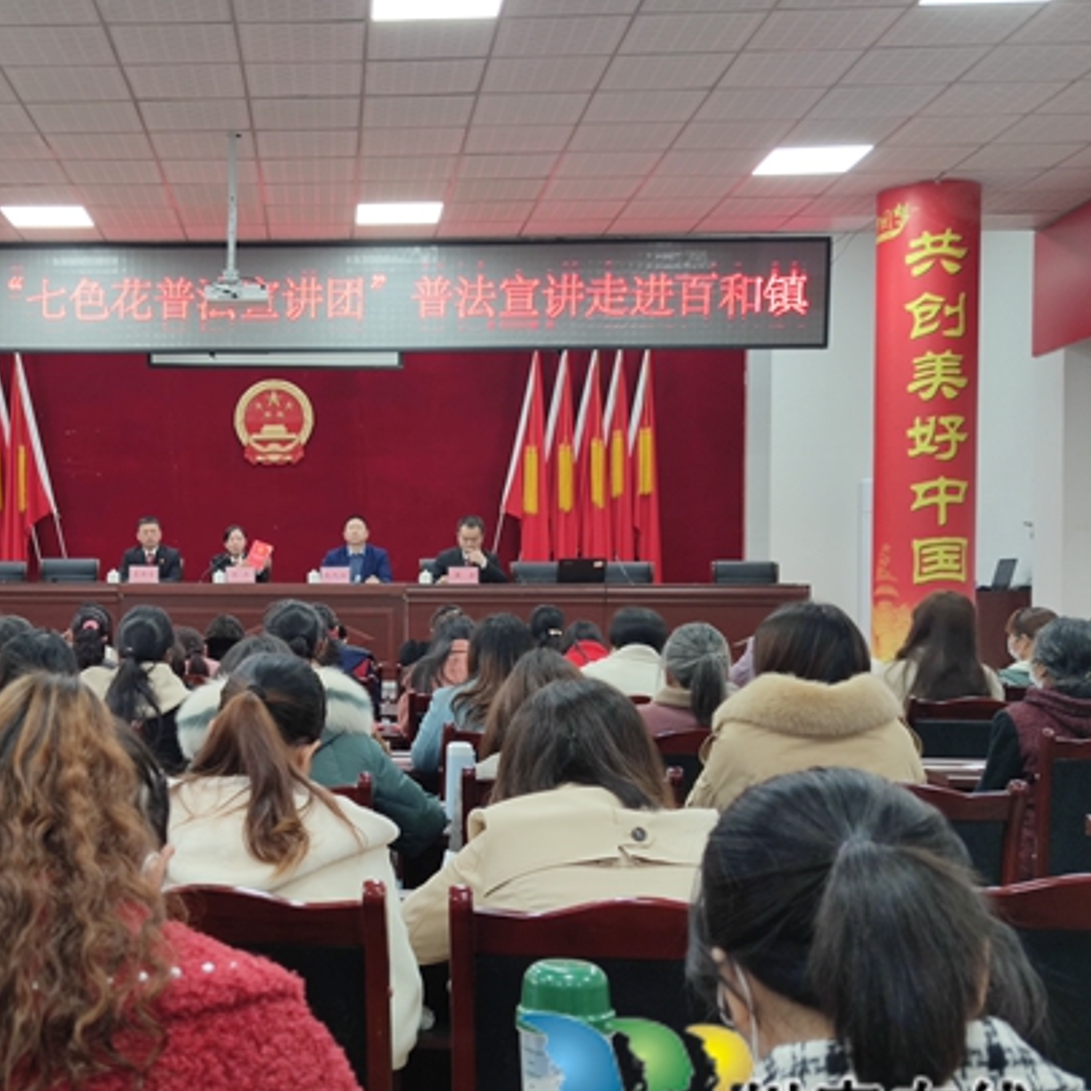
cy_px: 607
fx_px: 1640
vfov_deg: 36.7
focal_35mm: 46
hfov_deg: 35.8
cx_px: 253
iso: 151
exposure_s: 1/50
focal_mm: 6.72
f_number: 1.69
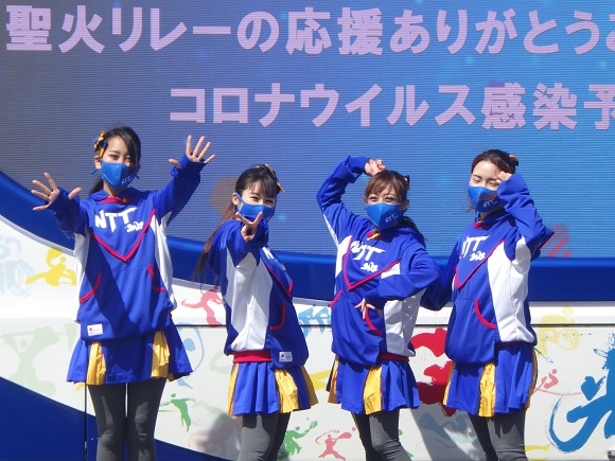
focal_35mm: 140
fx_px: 2487
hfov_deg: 14.1
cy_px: 230
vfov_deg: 10.6
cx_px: 308
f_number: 6.6
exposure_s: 1/400
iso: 125
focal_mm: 25
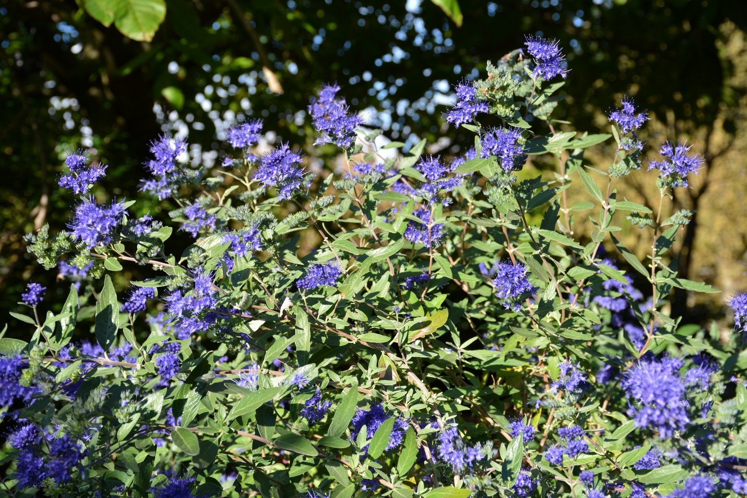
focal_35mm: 68
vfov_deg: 20.2
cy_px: 249
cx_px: 374
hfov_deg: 29.9
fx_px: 1401
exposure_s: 1/200
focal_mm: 45
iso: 200
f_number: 7.1
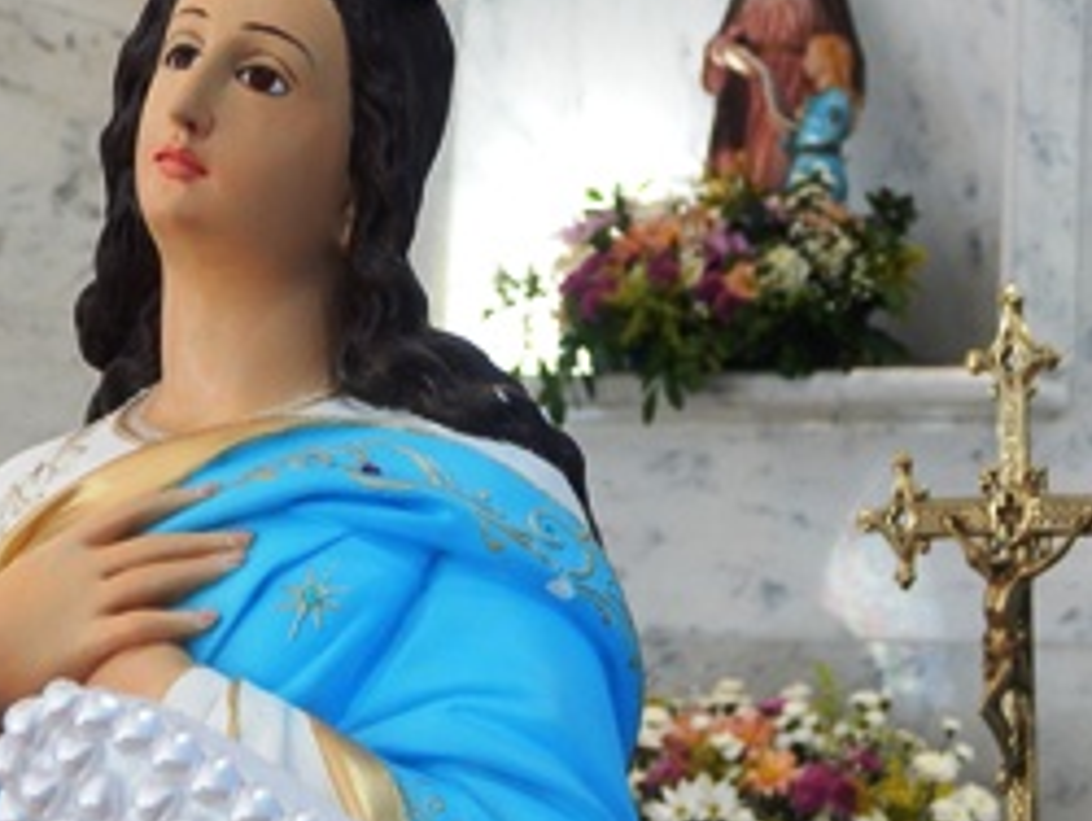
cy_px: 371
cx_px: 382
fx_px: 4421
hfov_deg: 14.1
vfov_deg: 10.6
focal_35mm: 140
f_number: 4.2
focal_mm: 13.5
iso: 280
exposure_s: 1/30
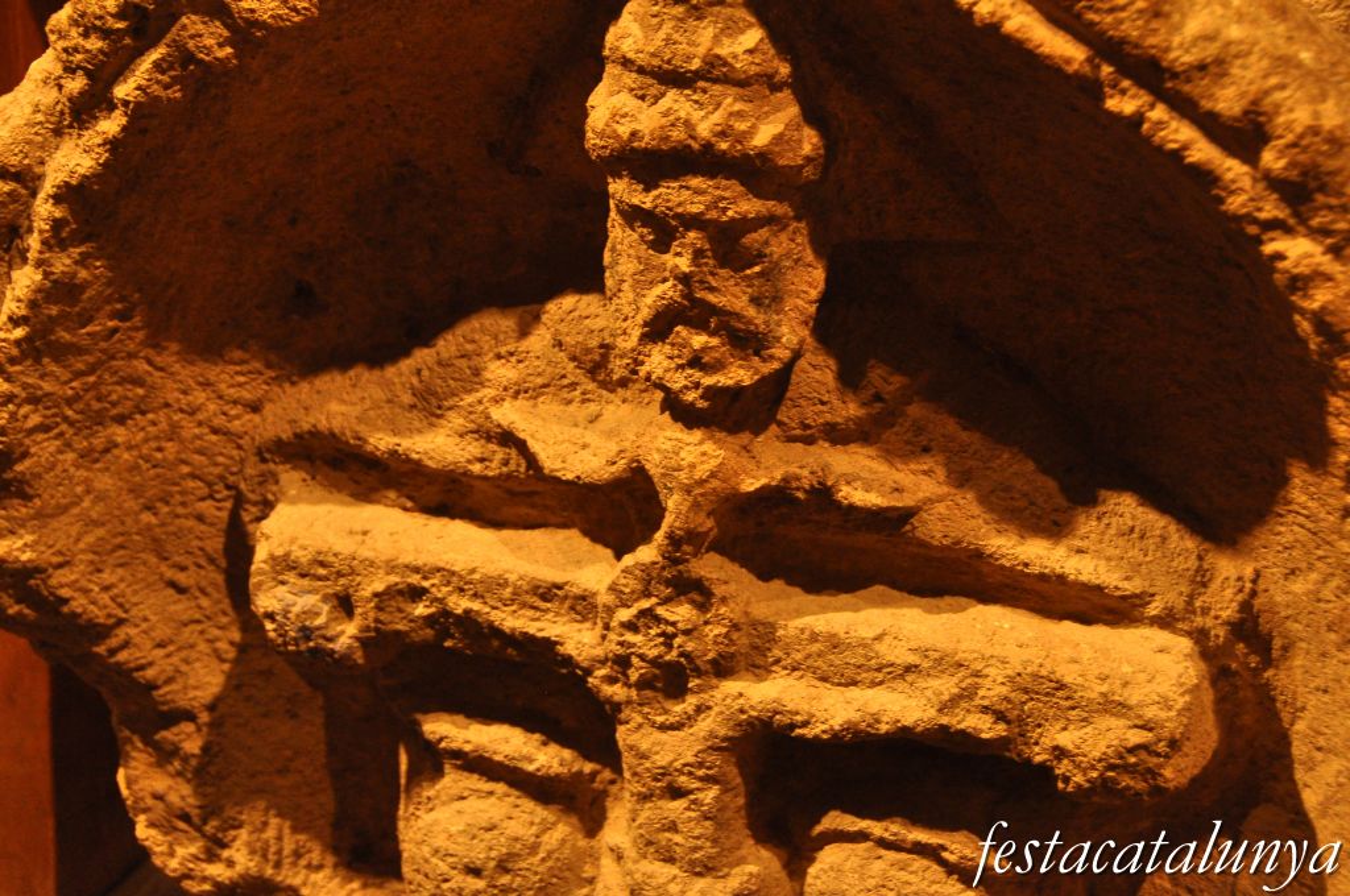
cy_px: 448
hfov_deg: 26.0
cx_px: 675
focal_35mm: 78
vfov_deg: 17.4
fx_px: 2921
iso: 1600
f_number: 4.8
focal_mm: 52
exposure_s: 1/10
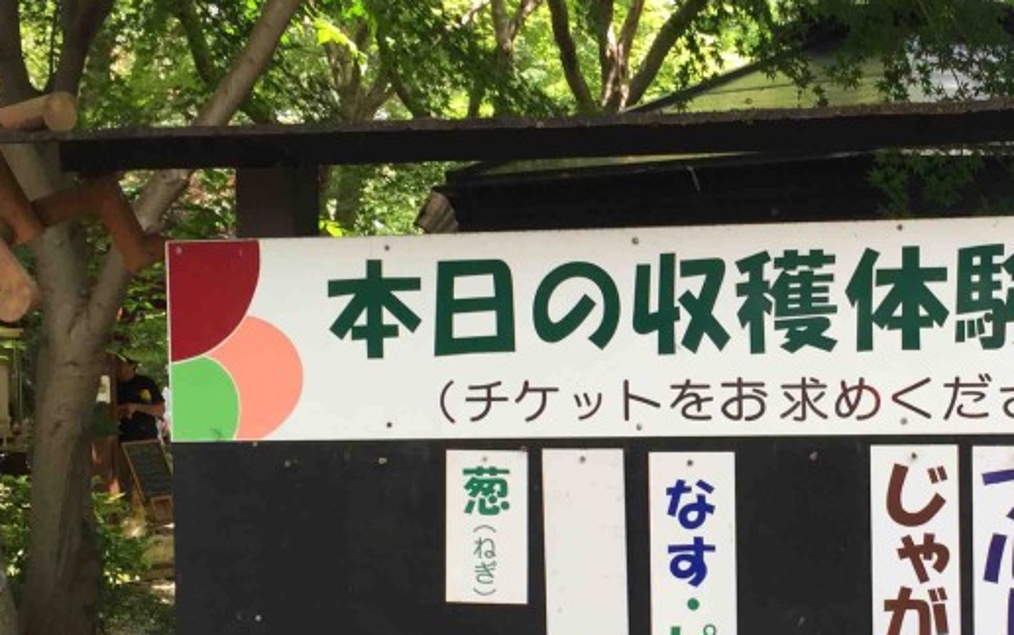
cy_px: 411
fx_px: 1686
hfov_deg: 32.6
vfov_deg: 21.3
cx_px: 808
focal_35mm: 61
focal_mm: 4.15
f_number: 2.2
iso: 40
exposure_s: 1/120
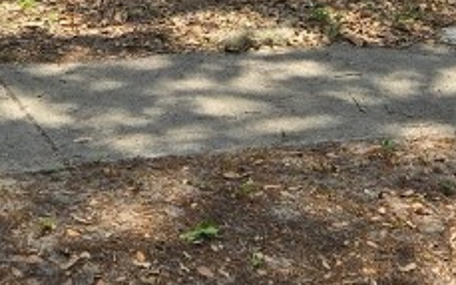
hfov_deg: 19.1
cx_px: 209
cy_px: -243
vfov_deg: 11.1
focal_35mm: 109
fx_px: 1354
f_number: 1.8
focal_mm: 5.4
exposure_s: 1/1354
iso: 25
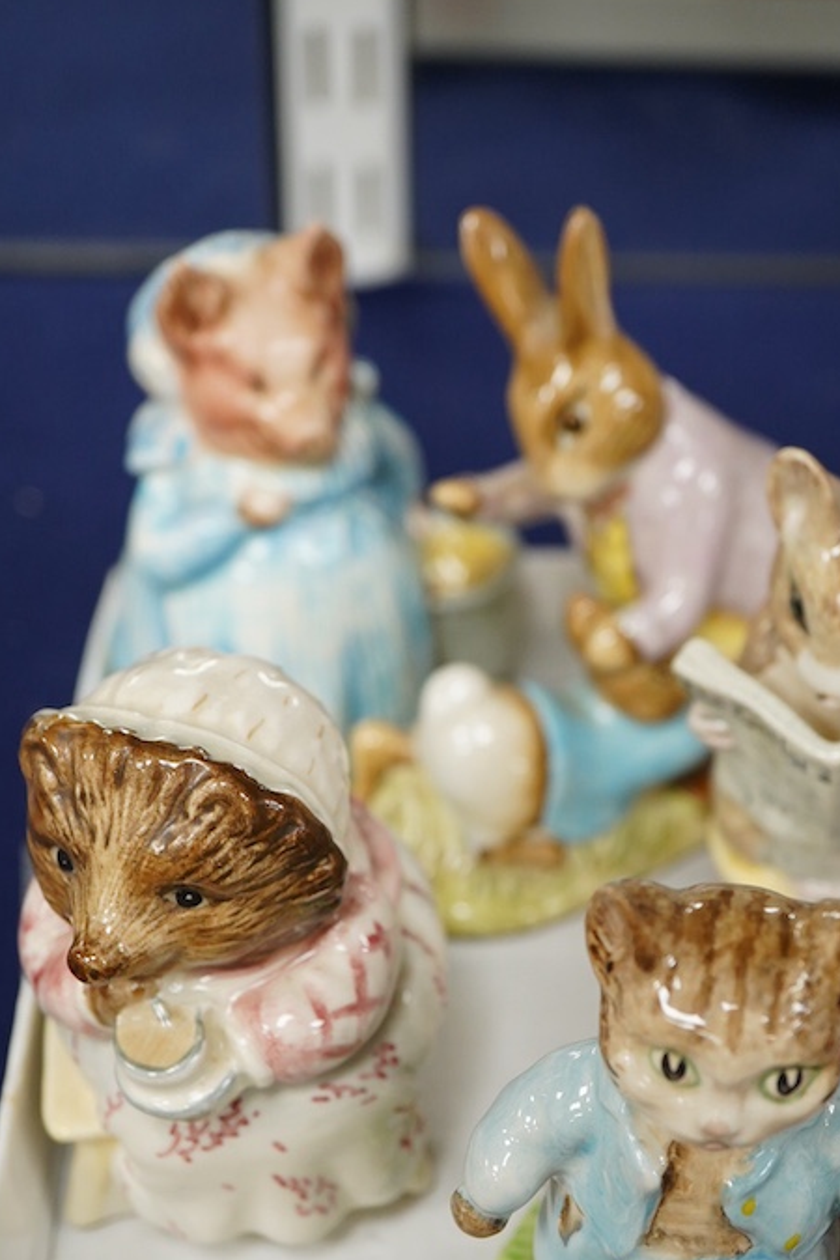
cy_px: 775
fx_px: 2100
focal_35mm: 60
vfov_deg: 33.3
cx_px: 513
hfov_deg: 22.6
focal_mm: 30
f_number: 6.3
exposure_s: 1/125
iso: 1250
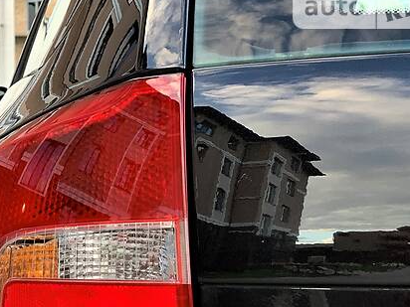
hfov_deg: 19.2
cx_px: 53
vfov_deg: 14.5
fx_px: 1196
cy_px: 272
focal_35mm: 101
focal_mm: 6
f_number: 2.4
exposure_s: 1/122
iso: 64
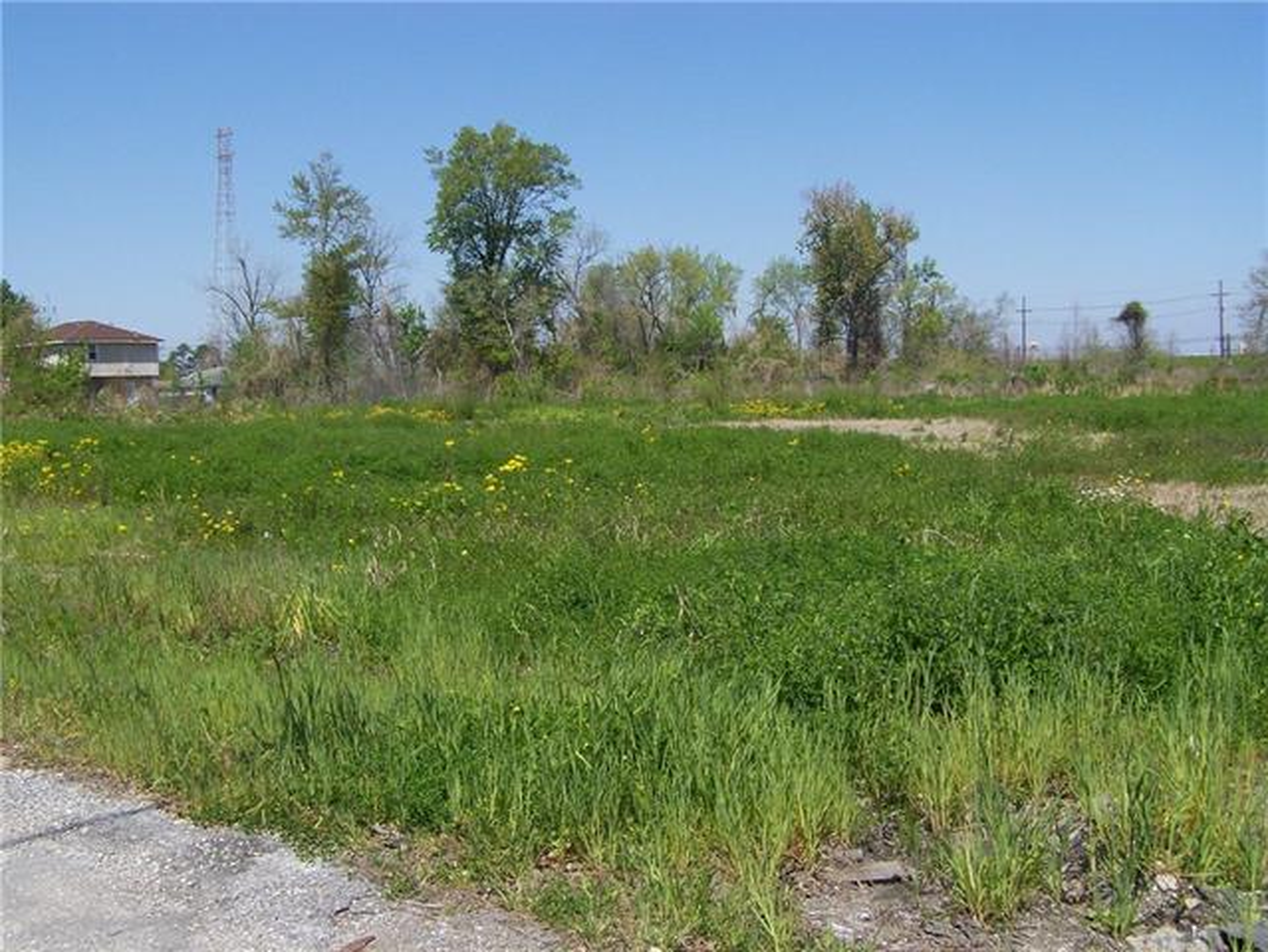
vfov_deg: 37.8
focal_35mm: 38
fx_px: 1393
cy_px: 476
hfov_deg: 49.0
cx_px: 634
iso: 80
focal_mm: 6.3
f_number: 4
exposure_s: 1/640
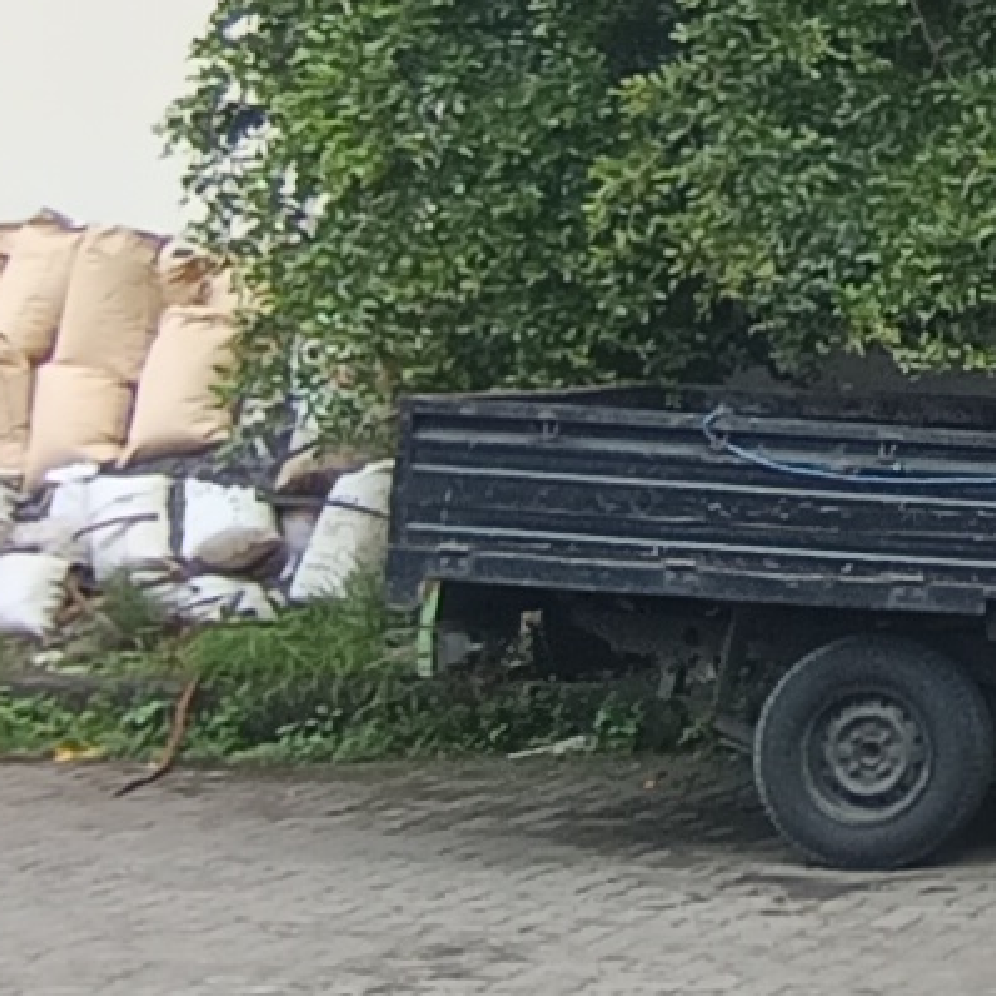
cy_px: -60
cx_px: 2005
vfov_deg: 14.7
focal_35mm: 116
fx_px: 3776
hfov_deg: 13.0
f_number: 2.2
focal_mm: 1.65
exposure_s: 1/126
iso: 50
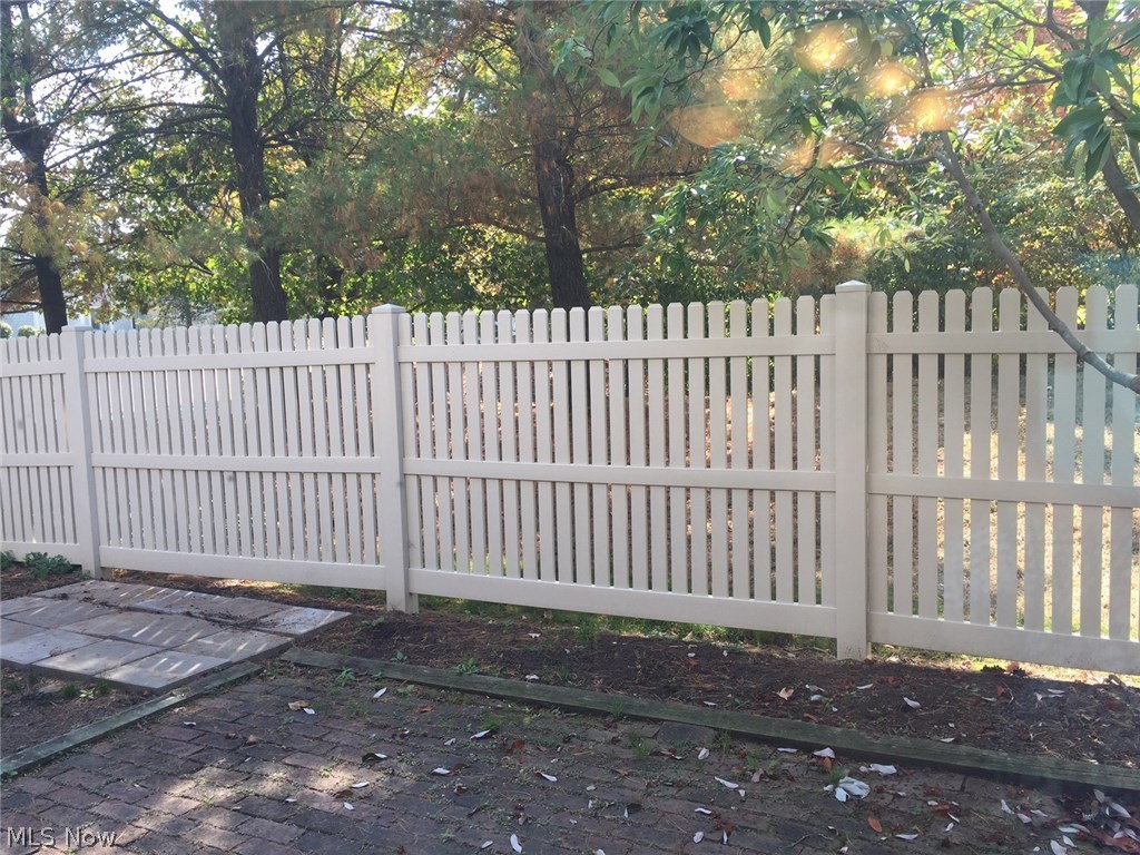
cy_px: 428
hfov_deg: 61.7
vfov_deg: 48.2
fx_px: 955
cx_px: 570
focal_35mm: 29
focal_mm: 4.15
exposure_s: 1/156
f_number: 2.2
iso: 32
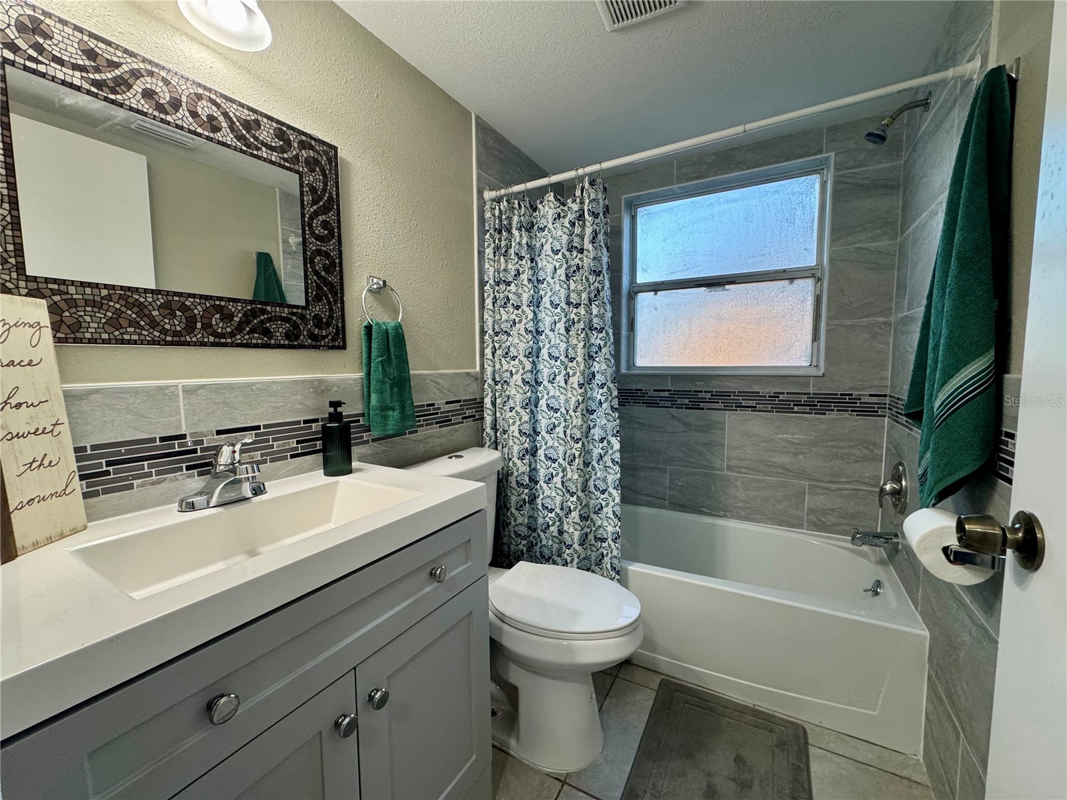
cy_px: 400
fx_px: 432
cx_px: 534
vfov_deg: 85.7
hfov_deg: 102.1
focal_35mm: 14
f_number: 2.2
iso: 200
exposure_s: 1/120
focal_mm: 2.22
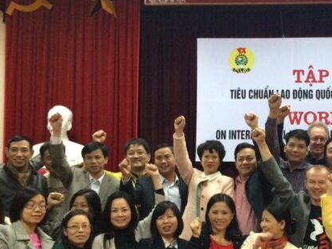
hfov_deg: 25.9
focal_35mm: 72
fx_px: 691
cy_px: 171
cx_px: 320
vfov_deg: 20.4
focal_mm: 4.15
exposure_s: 1/33
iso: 200
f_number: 2.2
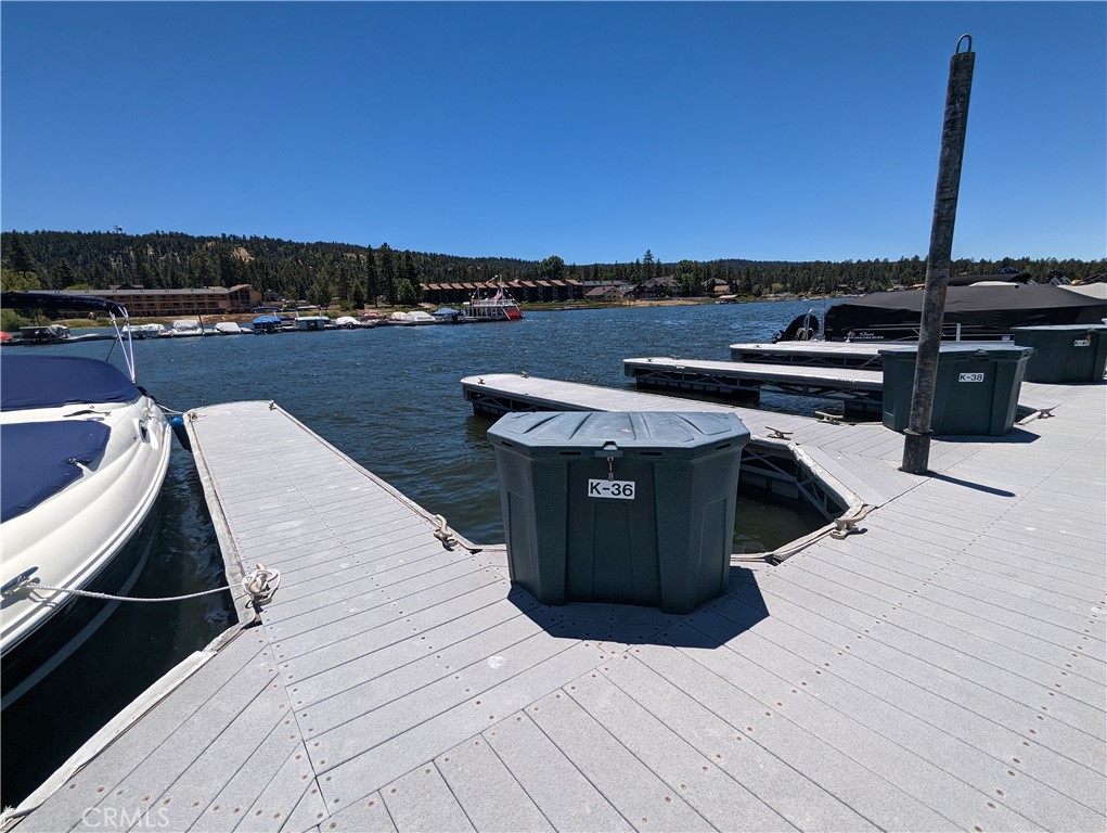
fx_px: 512
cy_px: 416
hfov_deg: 94.4
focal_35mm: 16
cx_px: 554
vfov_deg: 78.2
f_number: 2.2
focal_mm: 2.35
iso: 48
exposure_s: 1/2075
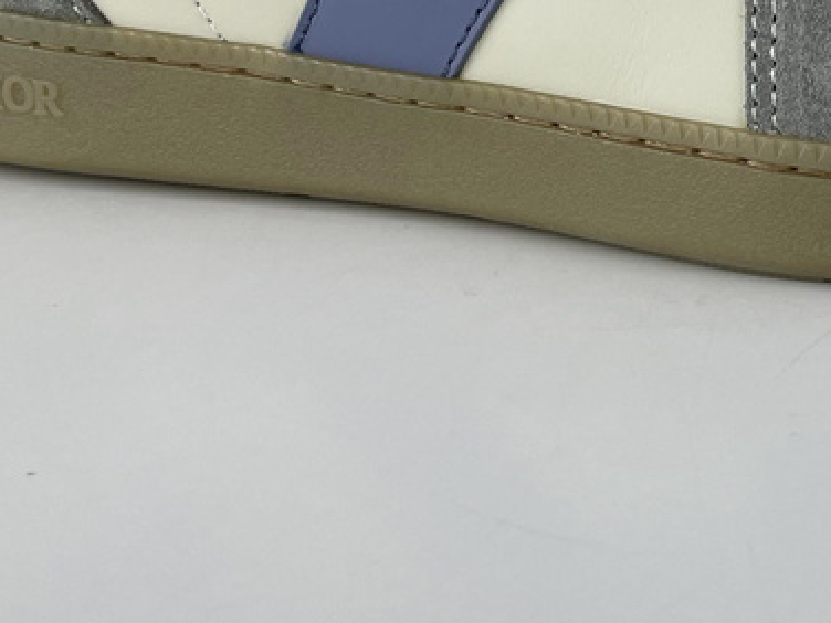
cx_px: 1019
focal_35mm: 83
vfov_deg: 16.9
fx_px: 1993
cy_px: -155
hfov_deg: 21.7
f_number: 1.6
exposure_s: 1/226
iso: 32
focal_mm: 4.2
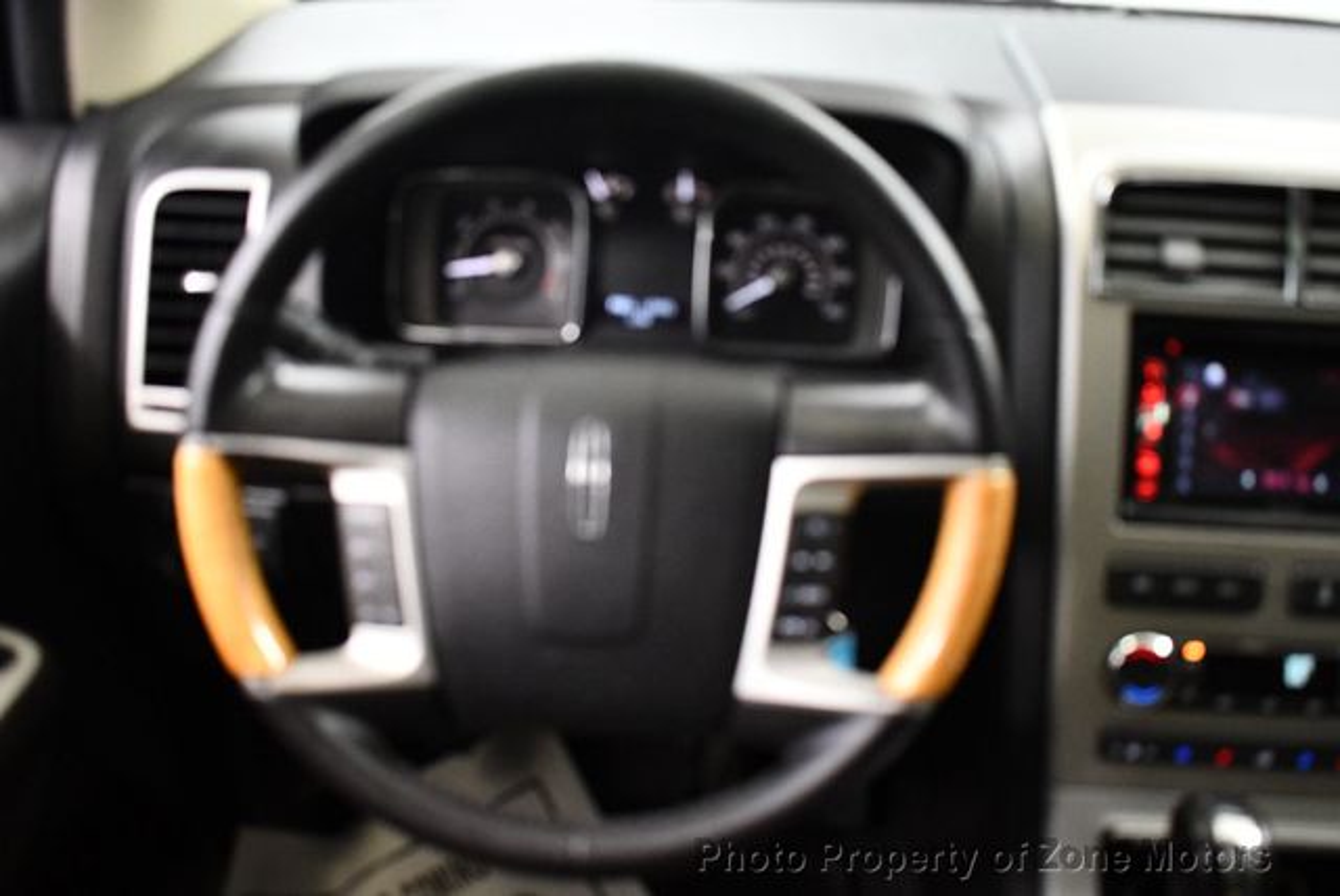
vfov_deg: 36.9
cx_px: 670
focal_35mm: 36
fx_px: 1341
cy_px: 448
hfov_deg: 53.1
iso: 3200
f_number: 3.5
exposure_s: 1/80
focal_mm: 18
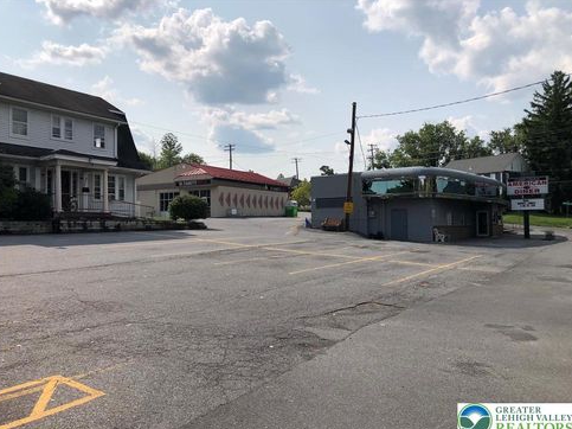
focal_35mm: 29
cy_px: 220
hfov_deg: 61.7
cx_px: 279
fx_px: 479
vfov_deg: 48.2
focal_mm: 3.99
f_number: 1.8
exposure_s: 1/3690
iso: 20
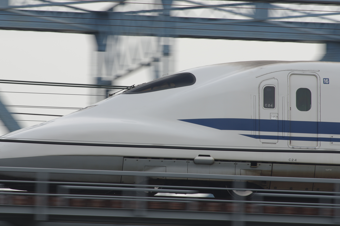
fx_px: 4614
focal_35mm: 489
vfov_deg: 2.8
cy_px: 94
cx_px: 169
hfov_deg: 4.2
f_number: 13
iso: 160
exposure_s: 1/100
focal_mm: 250
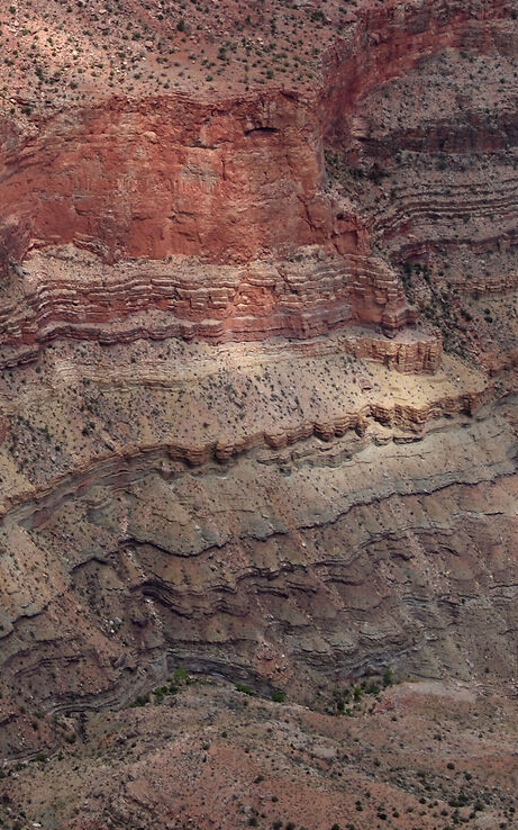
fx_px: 2621
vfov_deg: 17.5
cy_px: -6
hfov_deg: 10.4
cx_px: -520
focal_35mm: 116
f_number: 13
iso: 100
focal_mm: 35
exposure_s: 1/100
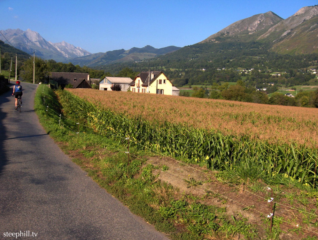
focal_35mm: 39
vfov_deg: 36.9
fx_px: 359
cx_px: 159
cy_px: 120
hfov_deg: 47.8
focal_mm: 8
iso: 100
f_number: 4.8
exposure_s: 1/621
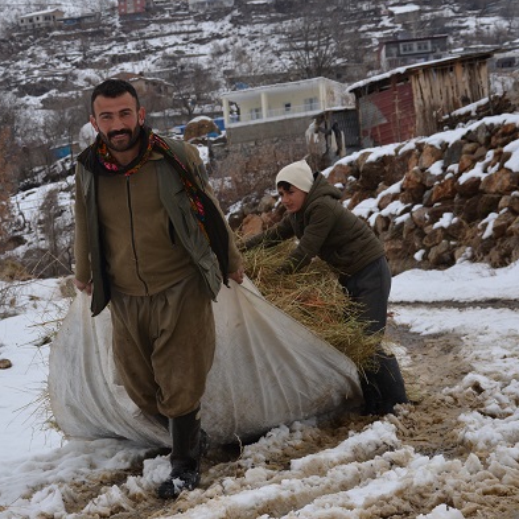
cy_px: 258
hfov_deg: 17.9
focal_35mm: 97
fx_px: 1645
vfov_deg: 17.9
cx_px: 206
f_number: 7.1
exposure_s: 1/250
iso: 100
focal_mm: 50
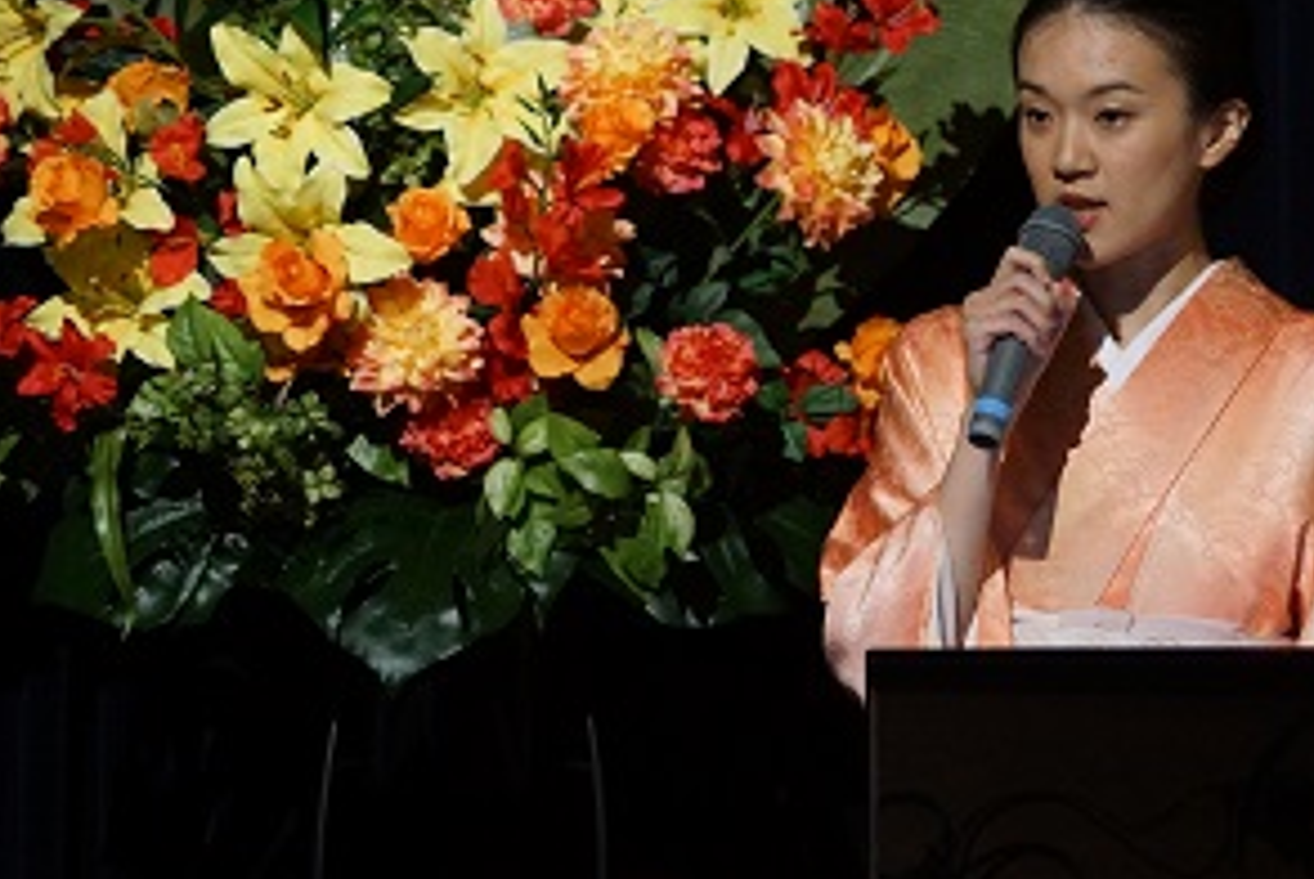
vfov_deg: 4.4
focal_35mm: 312
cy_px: 168
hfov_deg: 6.6
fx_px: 11399
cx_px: 942
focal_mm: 120
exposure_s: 1/125
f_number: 4.5
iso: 1600
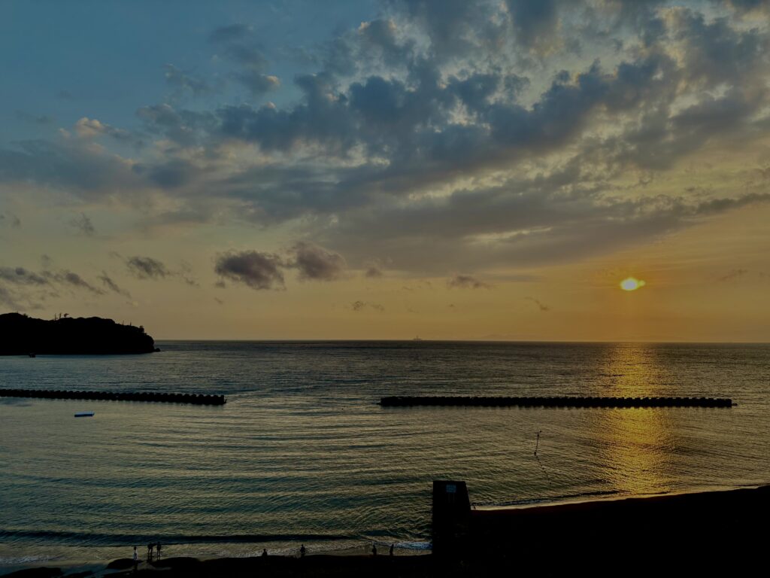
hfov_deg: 67.3
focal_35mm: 26
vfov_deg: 53.1
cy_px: 289
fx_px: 578
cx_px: 385
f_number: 1.6
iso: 64
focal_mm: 5.96
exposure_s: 1/2639
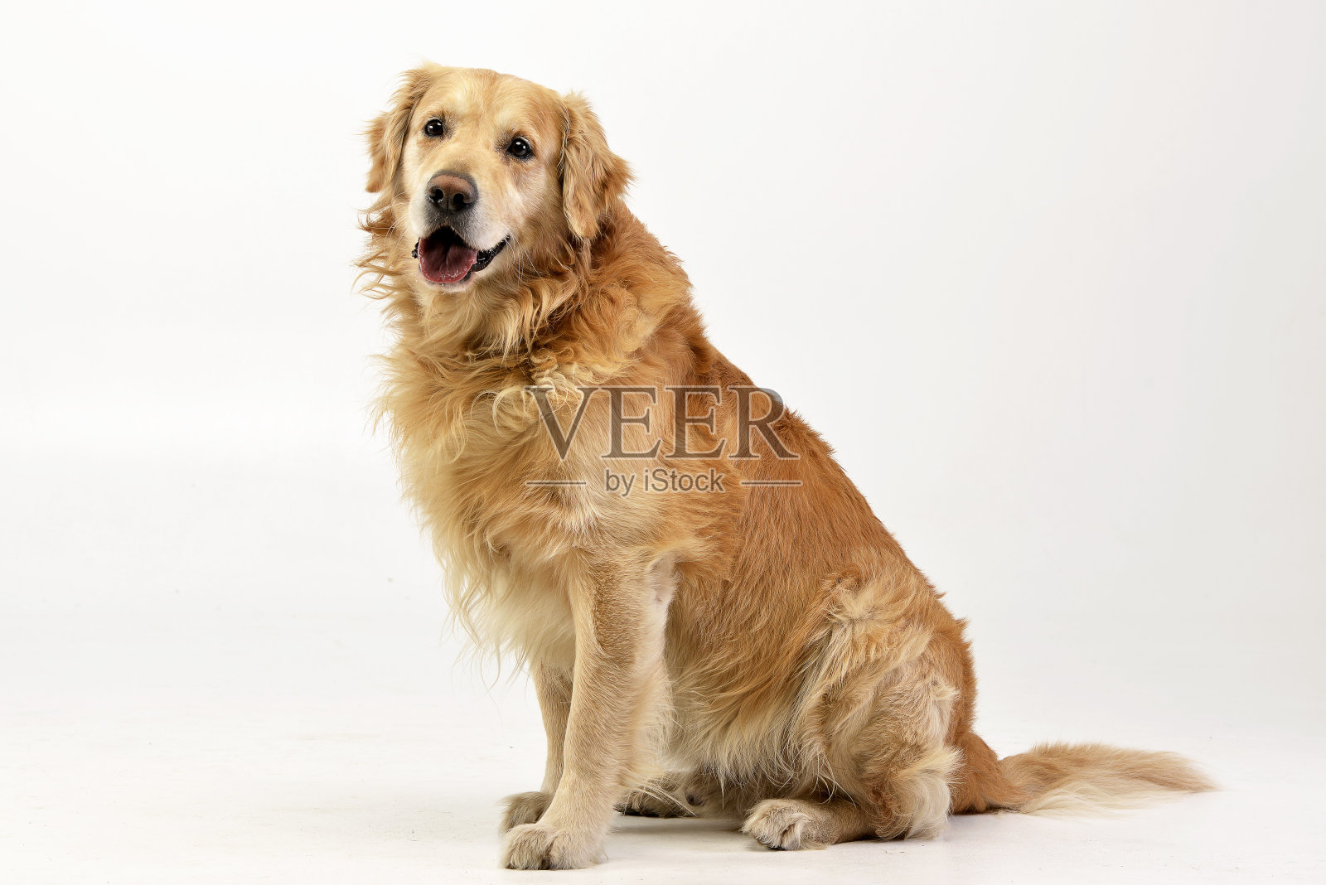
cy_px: 442
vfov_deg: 13.1
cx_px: 663
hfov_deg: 19.4
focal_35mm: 105
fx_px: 3869
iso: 100
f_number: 10
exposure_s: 1/160
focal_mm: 105
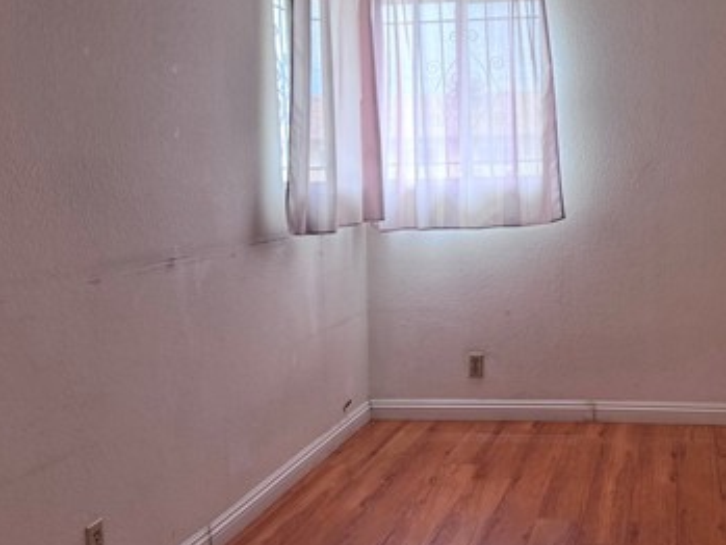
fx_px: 923
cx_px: 543
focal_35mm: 44
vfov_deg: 32.8
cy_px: 227
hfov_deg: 41.7
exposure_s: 1/60
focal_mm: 6.76
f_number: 1.78
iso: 200
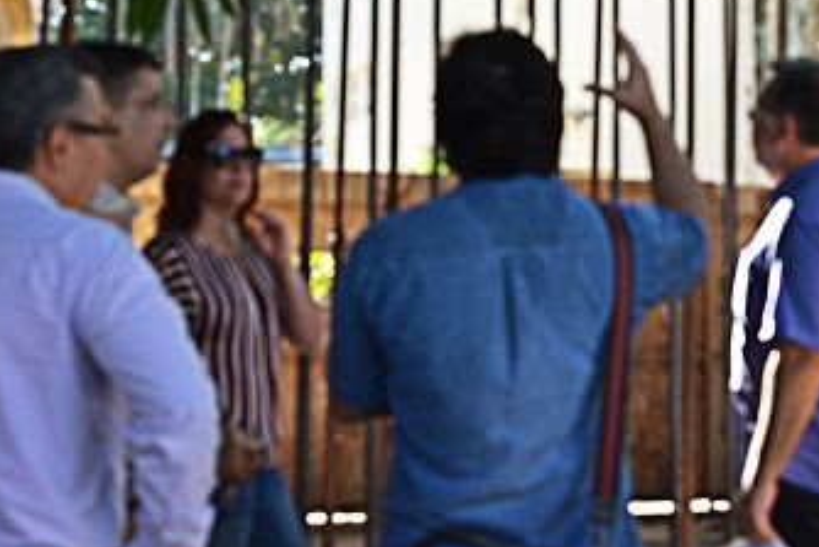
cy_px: 125
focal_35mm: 74
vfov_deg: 18.3
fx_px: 1684
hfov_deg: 26.8
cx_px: 660
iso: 280
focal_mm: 22
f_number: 5.6
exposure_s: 1/125
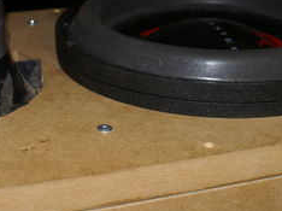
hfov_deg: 24.7
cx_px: 130
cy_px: 22
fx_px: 643
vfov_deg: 18.3
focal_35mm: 79
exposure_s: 1/60
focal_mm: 20
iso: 400
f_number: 4
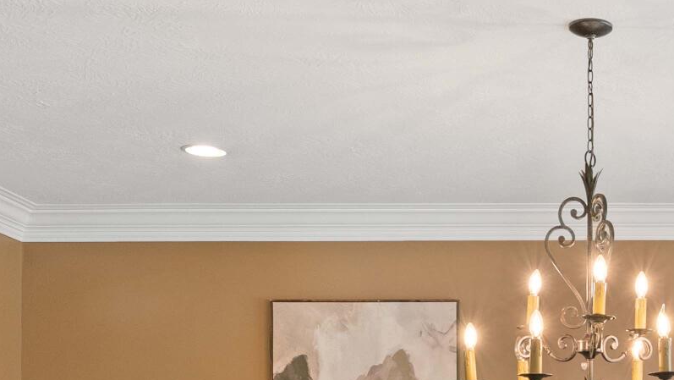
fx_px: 1198
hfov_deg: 30.1
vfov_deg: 16.8
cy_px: 520
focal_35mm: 67
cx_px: 601
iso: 640
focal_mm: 17
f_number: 9
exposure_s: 1/1.67
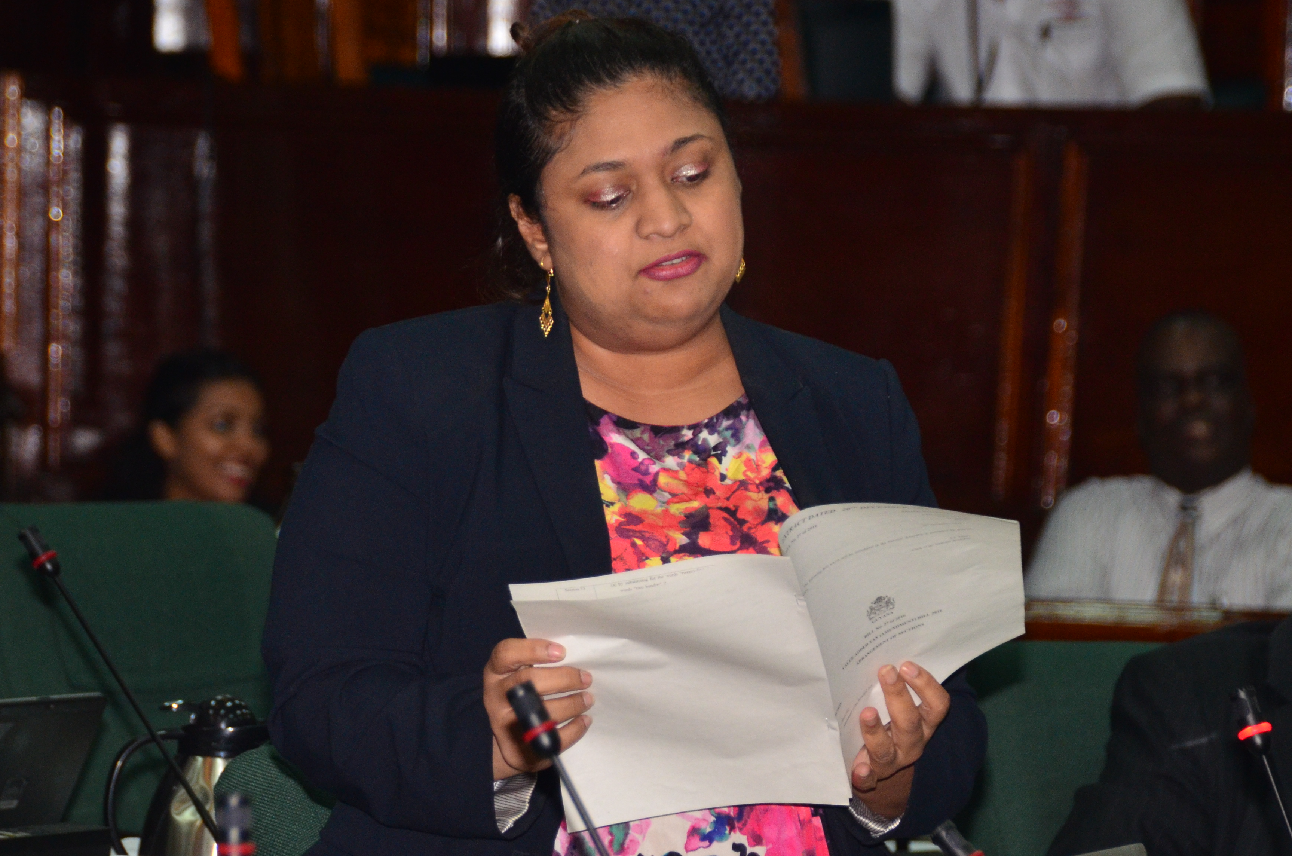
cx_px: 630
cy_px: 544
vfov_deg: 4.1
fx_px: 11881
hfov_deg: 6.2
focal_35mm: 332
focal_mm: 155
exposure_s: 1/80
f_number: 6
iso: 1000
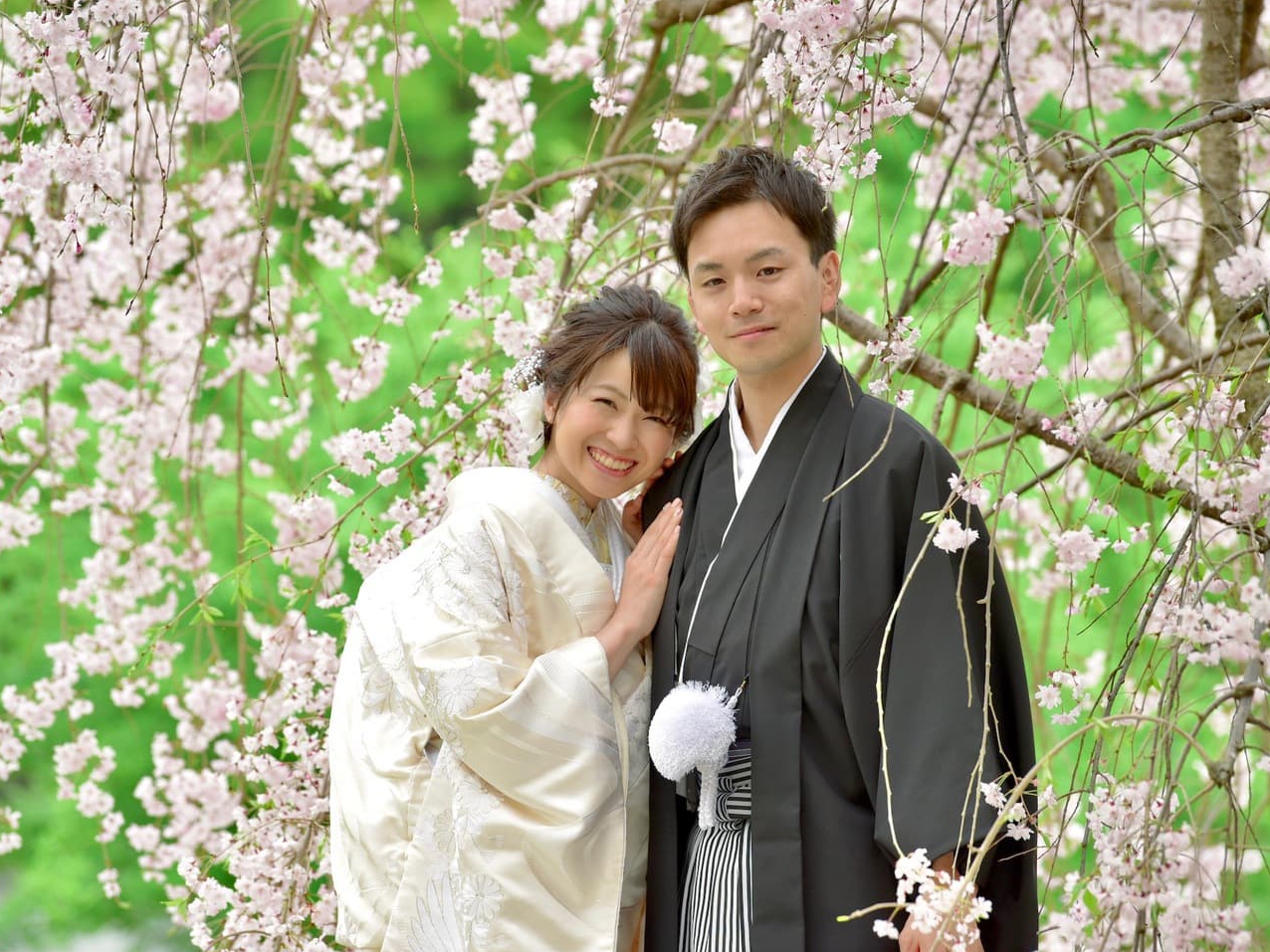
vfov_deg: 7.8
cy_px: 477
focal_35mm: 190
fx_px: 6971
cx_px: 583
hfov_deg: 10.4
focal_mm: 175
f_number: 4
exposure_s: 1/640
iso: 1000
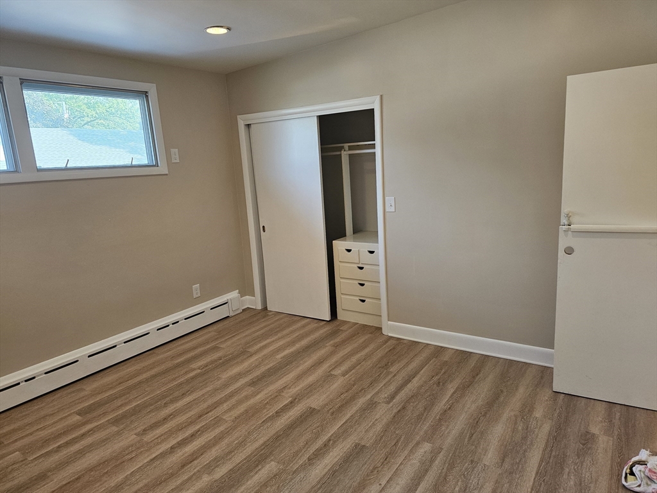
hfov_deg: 73.9
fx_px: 437
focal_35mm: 23
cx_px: 328
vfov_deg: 58.9
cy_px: 246
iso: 250
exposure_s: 1/120
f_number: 1.7
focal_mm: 6.3
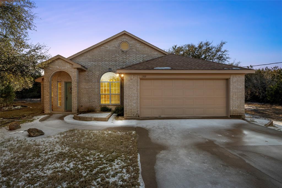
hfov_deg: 81.2
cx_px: 141
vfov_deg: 59.5
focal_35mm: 21
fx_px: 164
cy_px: 94
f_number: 9
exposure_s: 1/320
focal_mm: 14
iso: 320
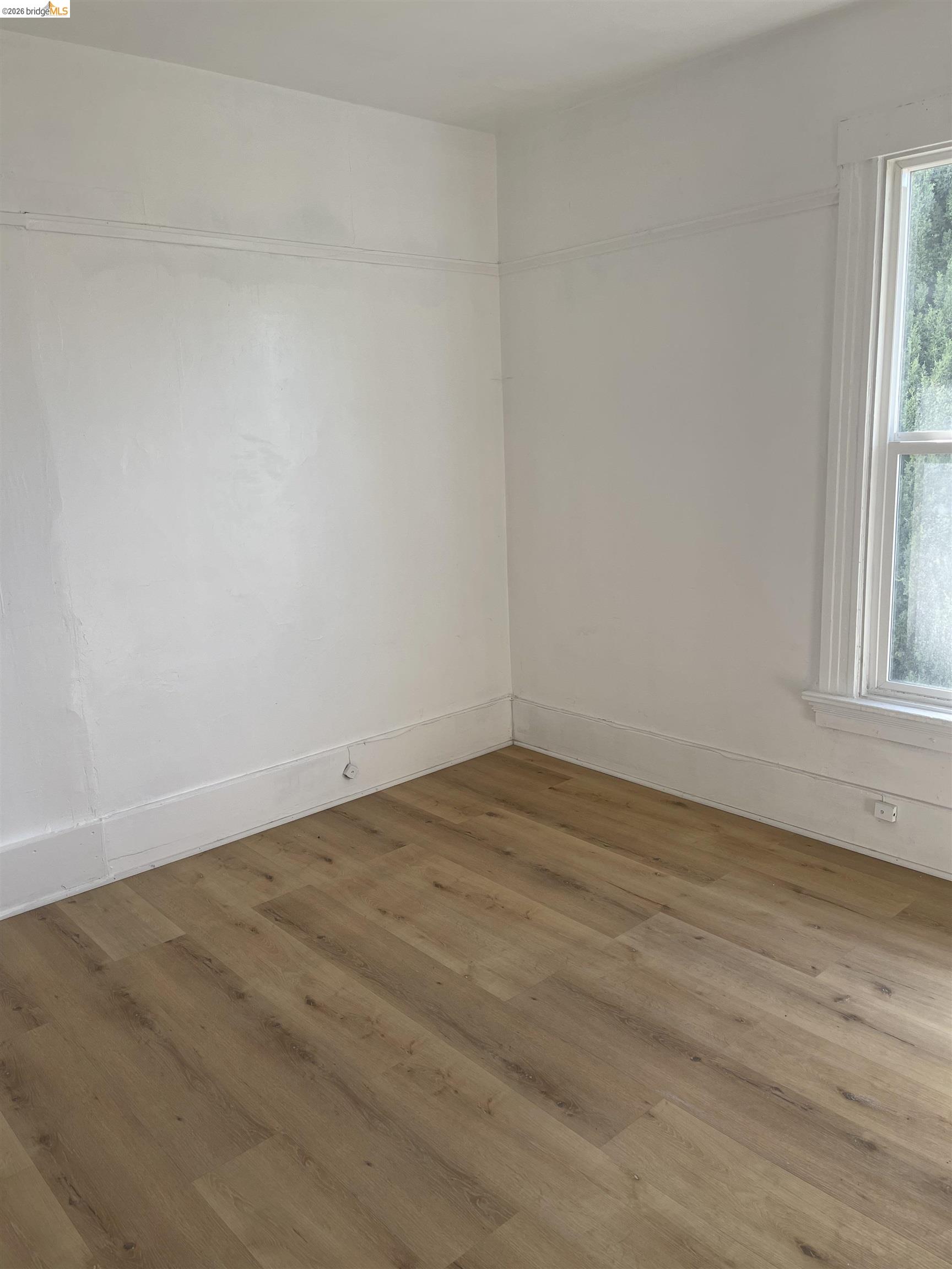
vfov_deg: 69.4
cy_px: 634
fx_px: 917
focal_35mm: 25
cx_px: 476
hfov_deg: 54.9
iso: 40
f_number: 1.6
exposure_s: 1/121
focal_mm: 5.1
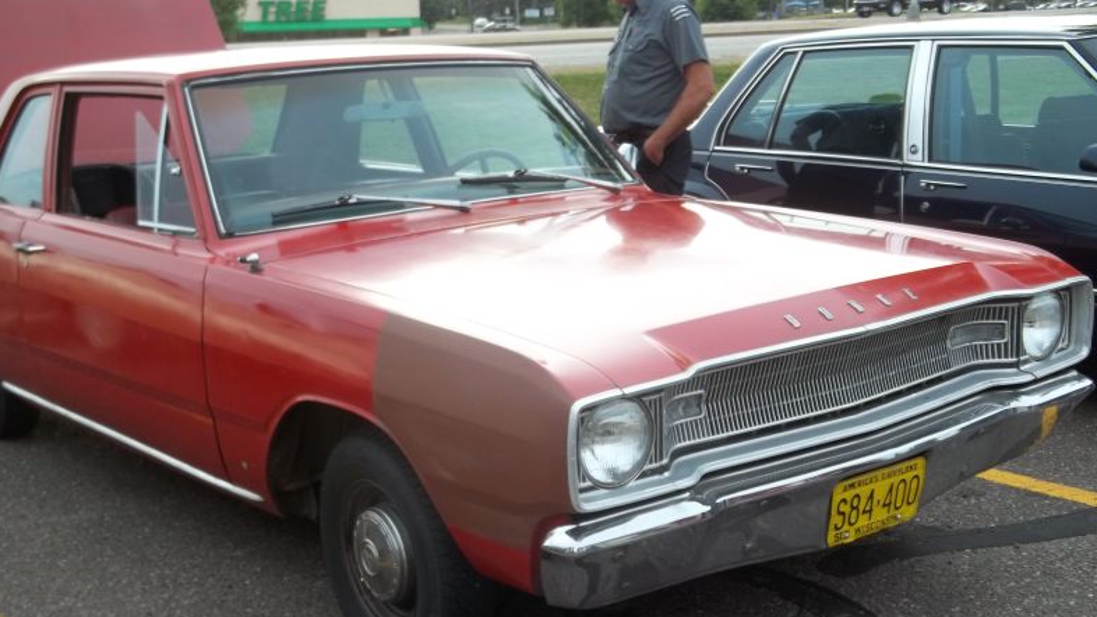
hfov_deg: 40.6
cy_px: 408
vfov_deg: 23.4
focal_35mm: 51
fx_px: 1483
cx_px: 550
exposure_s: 1/160
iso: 64
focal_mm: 8.3
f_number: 3.7
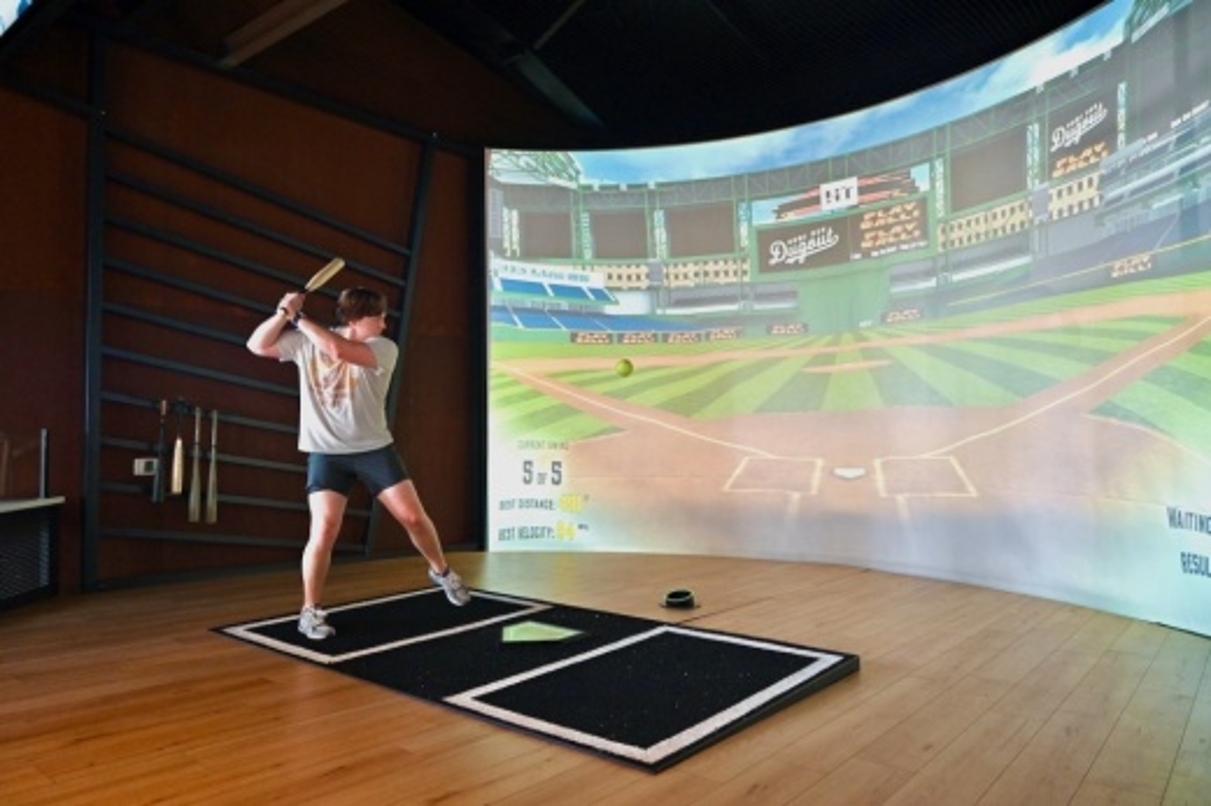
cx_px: 606
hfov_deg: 73.8
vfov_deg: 53.1
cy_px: 403
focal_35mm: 24
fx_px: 807
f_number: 3.2
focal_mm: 24
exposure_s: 1/100
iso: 1250
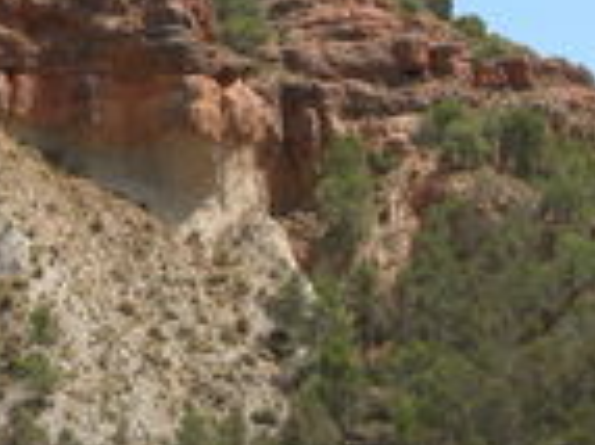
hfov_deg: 8.5
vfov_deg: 6.4
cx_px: -21
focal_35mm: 232
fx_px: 3984
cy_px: 133
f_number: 5.5
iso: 100
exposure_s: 1/392
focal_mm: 21
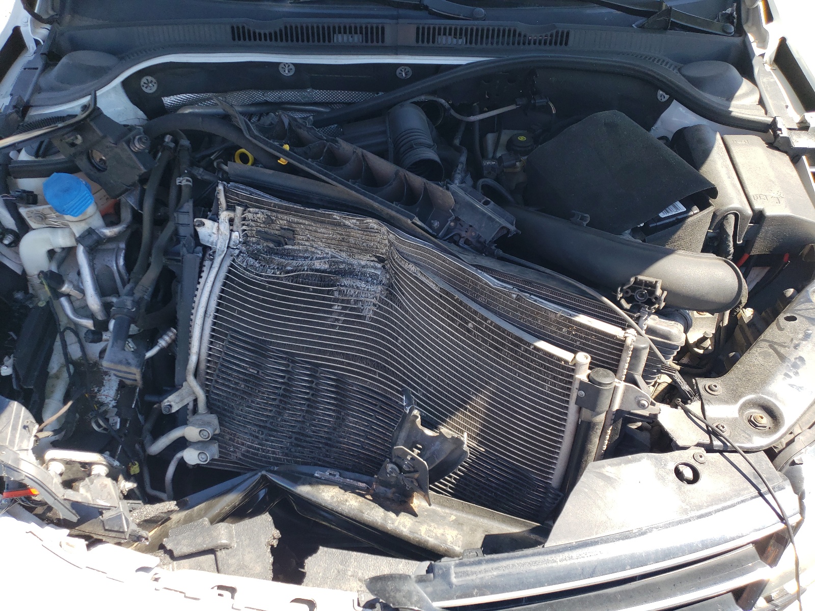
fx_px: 612
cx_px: 408
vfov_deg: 53.1
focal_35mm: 26
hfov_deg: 67.3
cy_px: 306
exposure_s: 1/526
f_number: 1.5
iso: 50
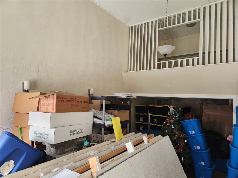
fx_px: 158
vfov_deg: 58.9
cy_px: 89
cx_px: 119
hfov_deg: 73.9
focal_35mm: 23
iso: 500
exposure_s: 1/120
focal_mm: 5.4
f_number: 1.8
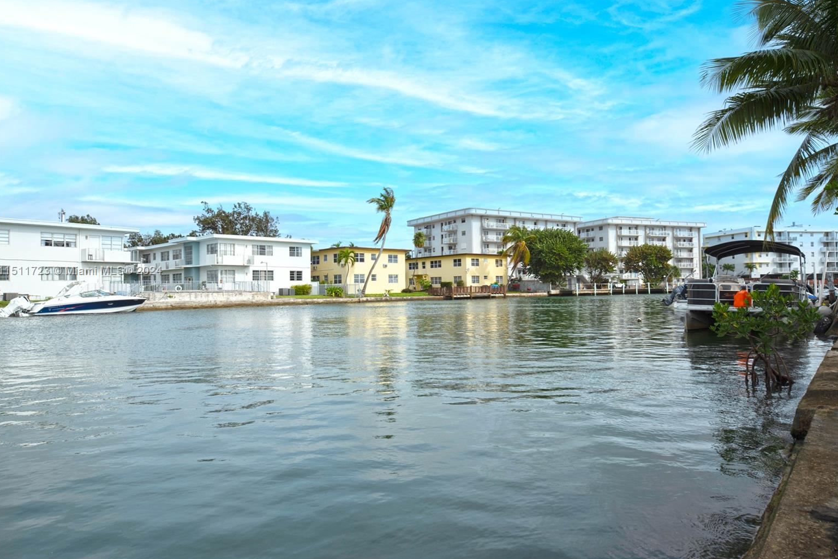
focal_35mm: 25
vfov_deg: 51.3
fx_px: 582
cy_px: 272
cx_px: 424
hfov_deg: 71.5
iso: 200
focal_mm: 24
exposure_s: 1/500
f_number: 11
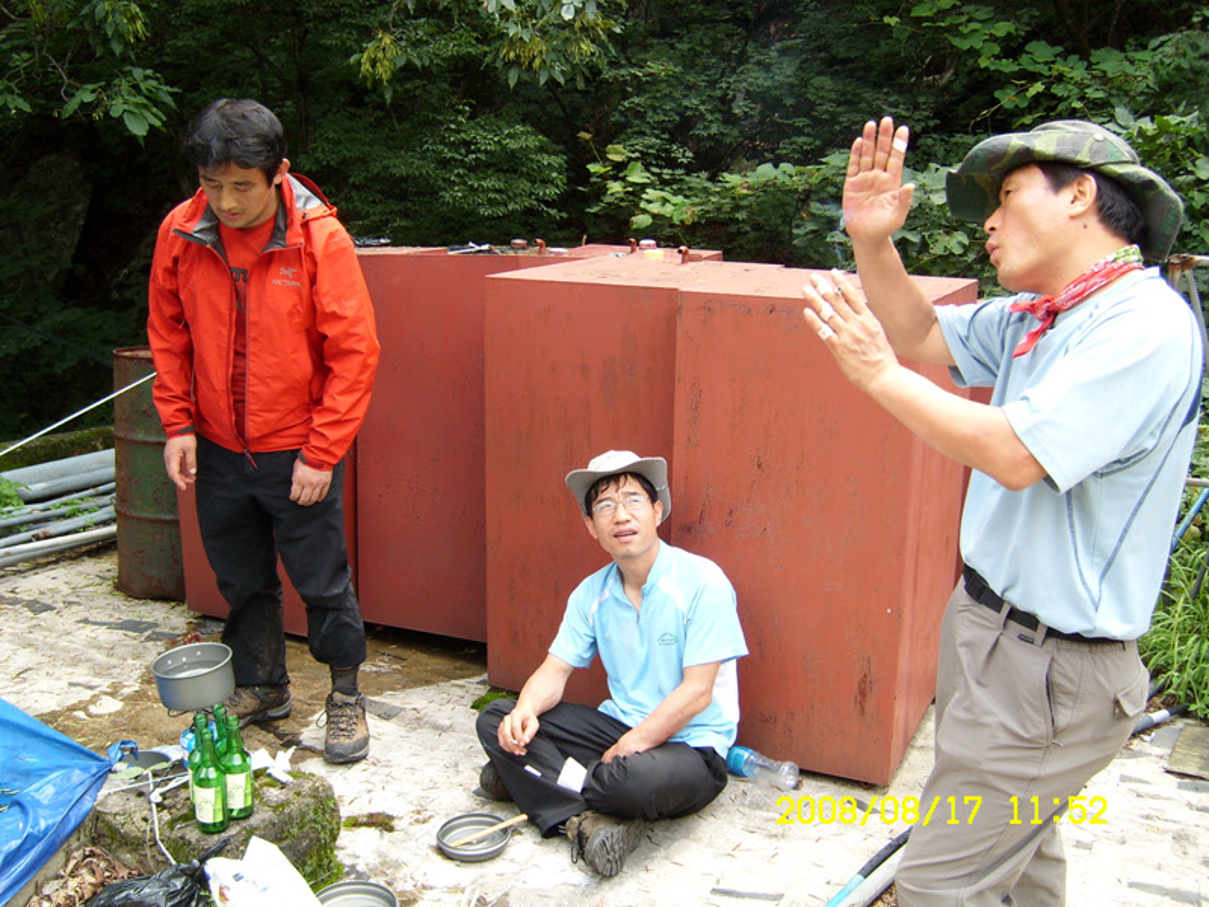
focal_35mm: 35
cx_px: 604
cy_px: 454
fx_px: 1222
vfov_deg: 40.7
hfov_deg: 52.6
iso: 50
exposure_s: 1/201
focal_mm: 5.8
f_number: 2.8
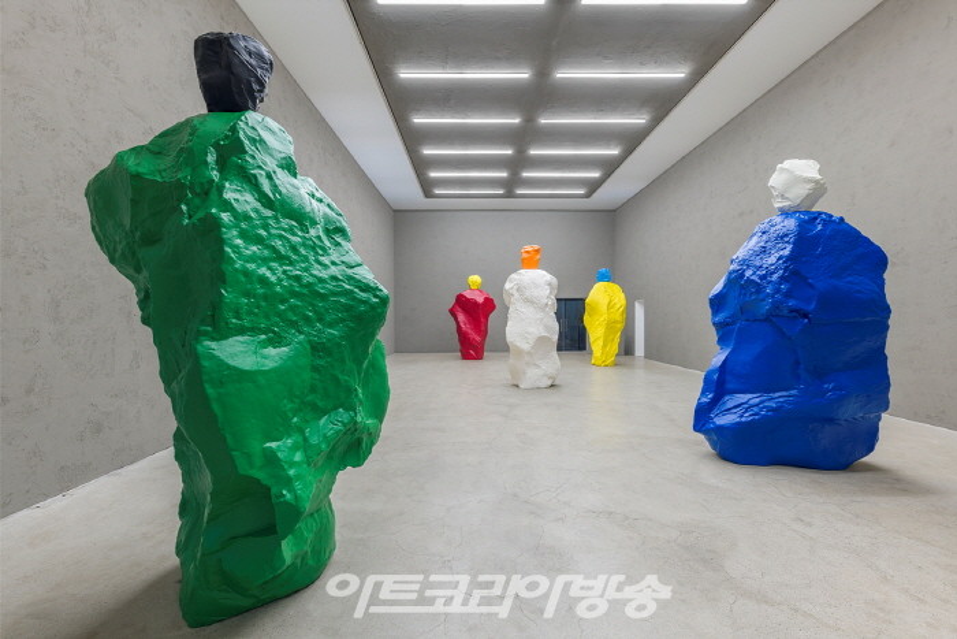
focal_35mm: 14
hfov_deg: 104.2
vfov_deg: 81.2
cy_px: 320
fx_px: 372
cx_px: 478
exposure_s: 1
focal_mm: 14
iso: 100
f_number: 11
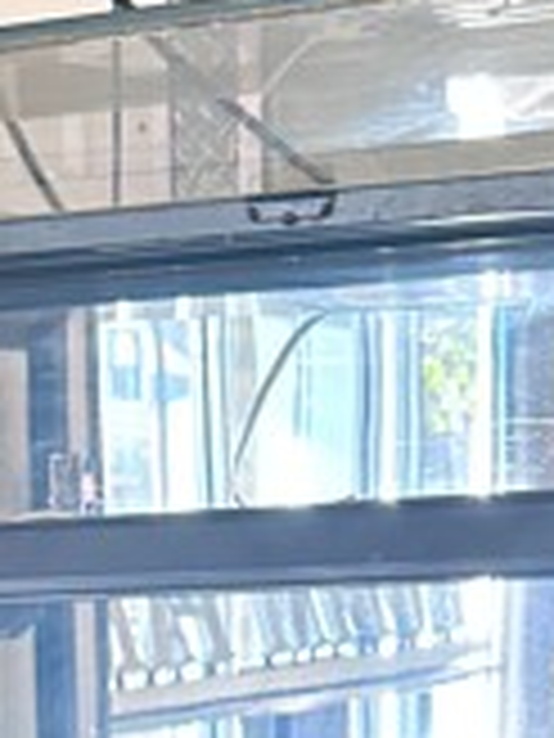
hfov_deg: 12.4
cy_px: 1438
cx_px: 113
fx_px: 2539
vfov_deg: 14.1
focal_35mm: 119
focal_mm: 6.86
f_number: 1.78
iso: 320
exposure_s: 1/60
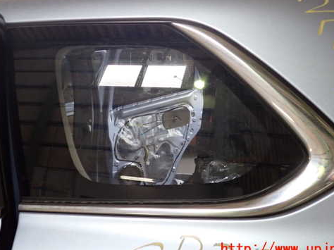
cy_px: 100
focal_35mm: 38
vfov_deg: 37.5
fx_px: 366
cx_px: 168
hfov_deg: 49.0
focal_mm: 5.4
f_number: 2.3
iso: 400
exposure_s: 1/125
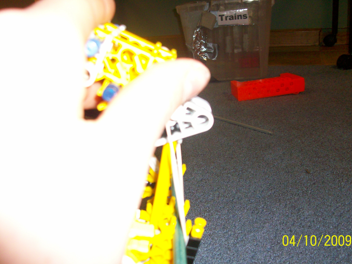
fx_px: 376
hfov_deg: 50.1
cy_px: 132
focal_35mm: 37
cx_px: 180
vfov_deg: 38.7
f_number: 2.8
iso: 160
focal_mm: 5.7
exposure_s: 1/60
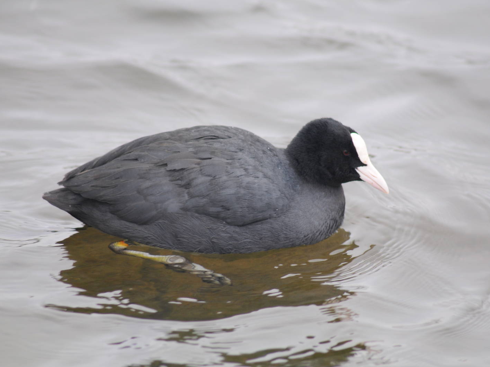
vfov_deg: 3.6
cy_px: 184
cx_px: 249
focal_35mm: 408
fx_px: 5775
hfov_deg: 4.9
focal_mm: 250
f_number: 5.6
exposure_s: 1/125
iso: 400
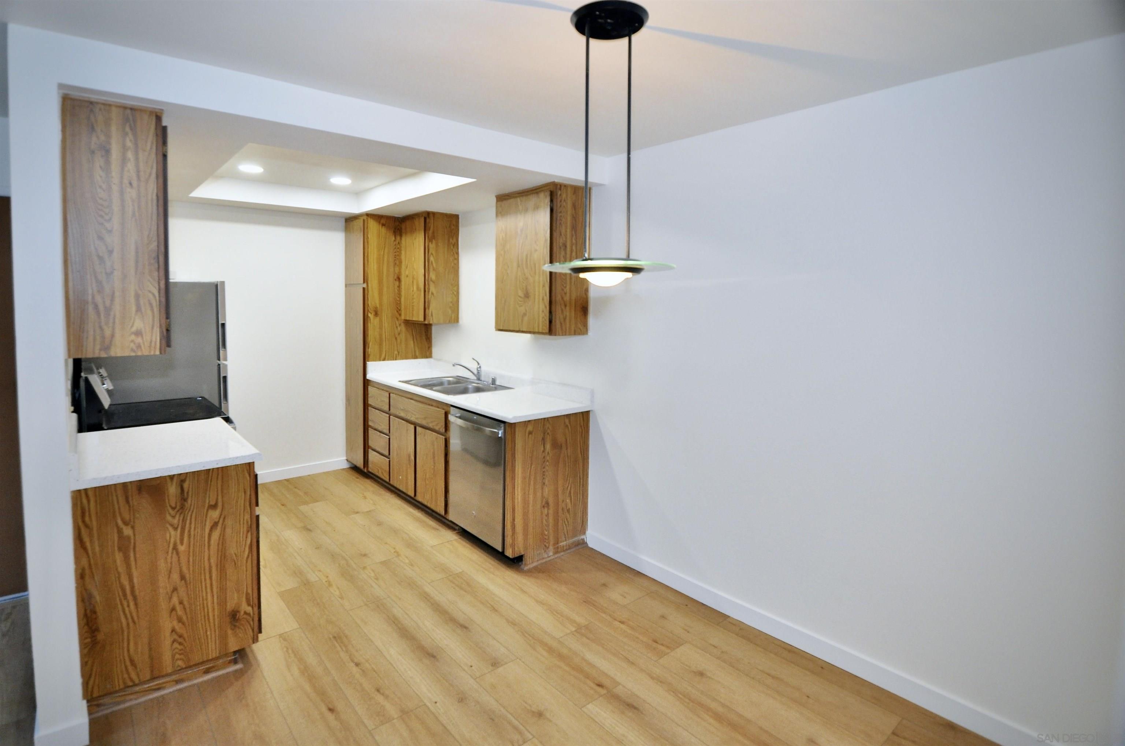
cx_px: 562
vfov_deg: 71.9
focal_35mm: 16
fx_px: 515
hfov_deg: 95.1
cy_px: 373
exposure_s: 1/60
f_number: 4
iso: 800
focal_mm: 11
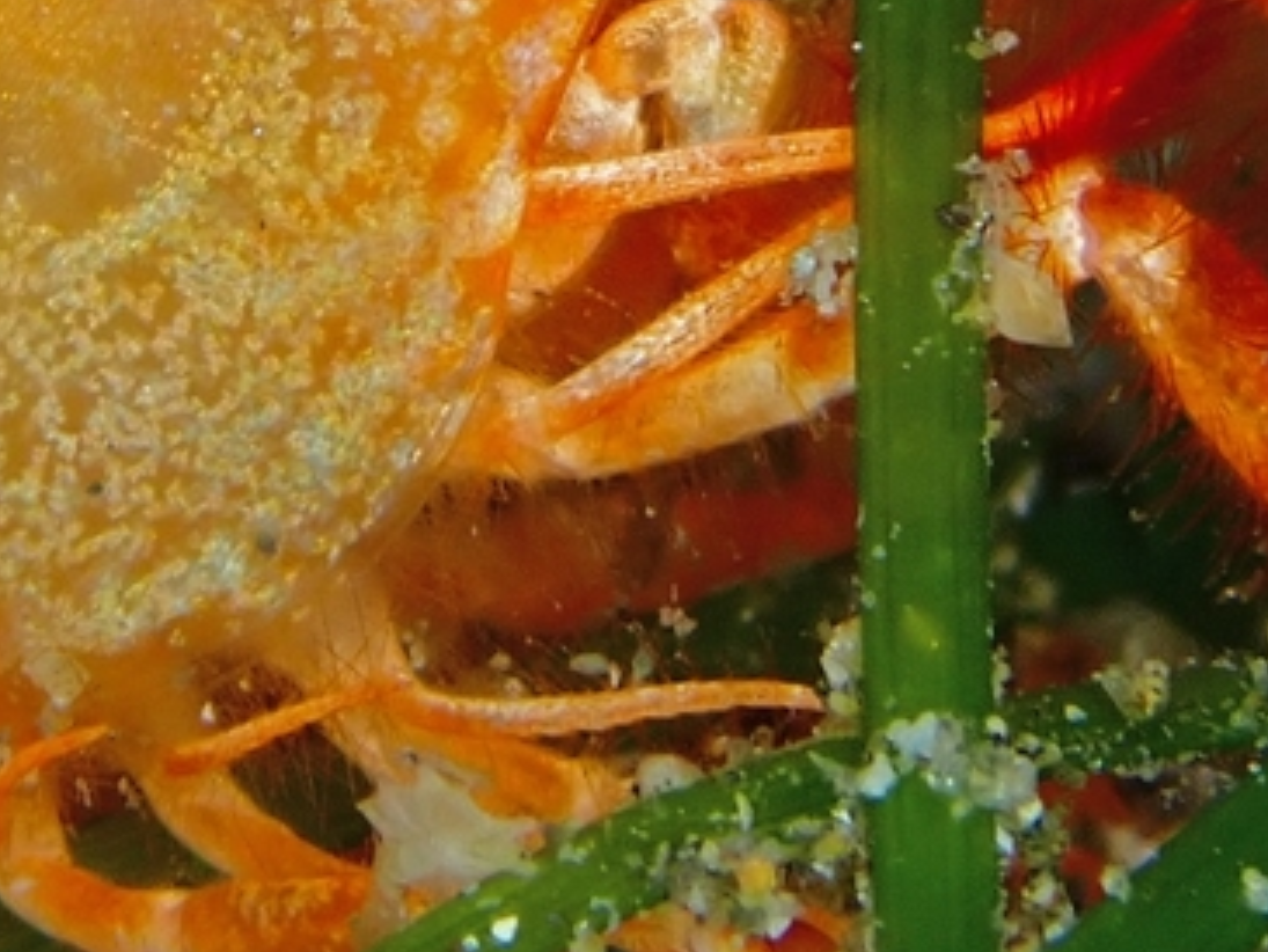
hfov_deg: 6.3
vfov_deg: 4.7
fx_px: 11432
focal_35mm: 312
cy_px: -283
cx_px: -17
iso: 250
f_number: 6.3
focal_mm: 18
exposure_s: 1/200
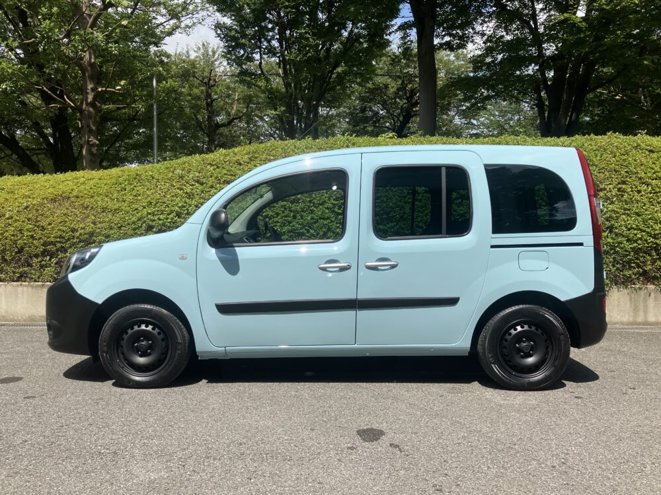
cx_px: 330
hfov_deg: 63.4
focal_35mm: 28
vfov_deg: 49.7
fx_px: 535
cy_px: 248
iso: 32
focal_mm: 3.99
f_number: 1.8
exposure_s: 1/2024
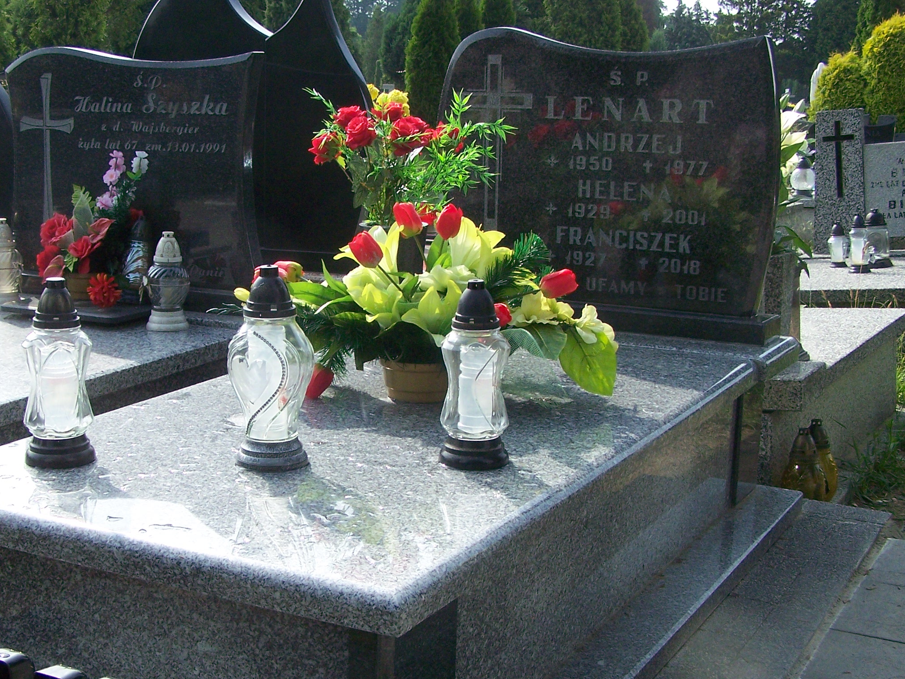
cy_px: 417
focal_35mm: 53
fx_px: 1386
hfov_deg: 36.0
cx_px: 350
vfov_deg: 27.4
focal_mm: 6.3
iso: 160
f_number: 4
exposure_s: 1/800
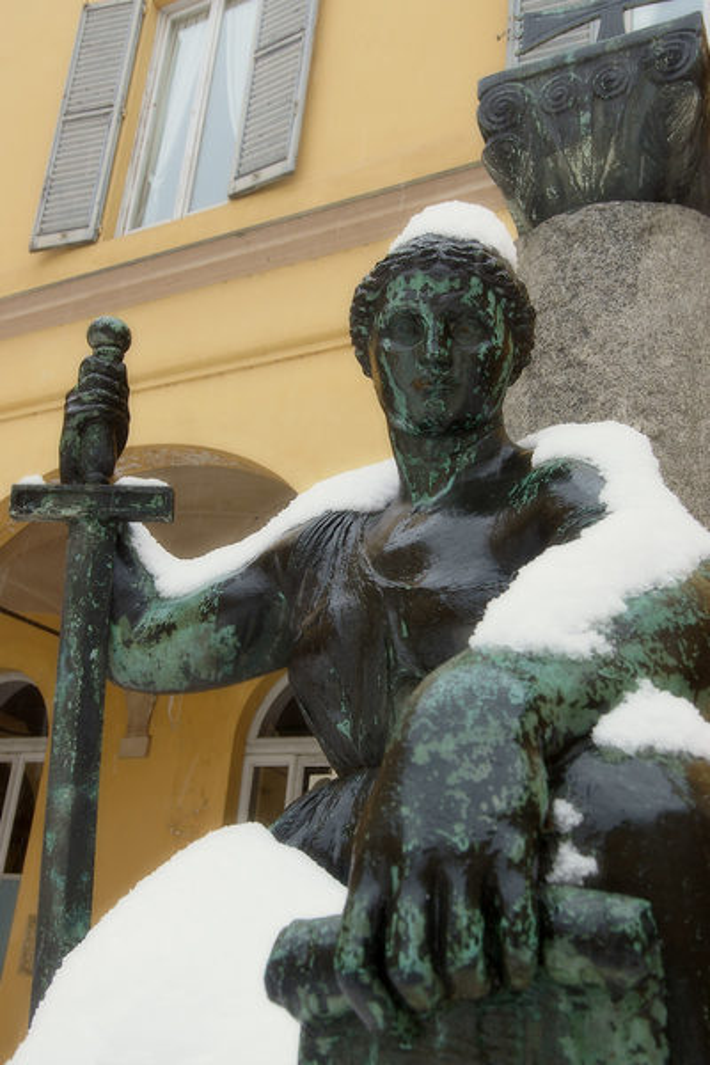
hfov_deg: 36.9
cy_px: 532
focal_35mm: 36
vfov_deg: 53.1
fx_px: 1065
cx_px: 355
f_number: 6.3
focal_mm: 24
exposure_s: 1/40
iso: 100
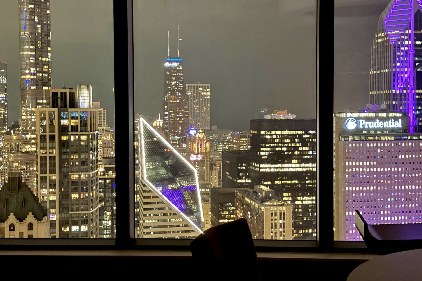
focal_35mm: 51
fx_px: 598
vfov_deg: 26.5
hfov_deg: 38.9
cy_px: 132
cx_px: 214
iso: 800
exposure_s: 1/5
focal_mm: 6.76
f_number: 1.78
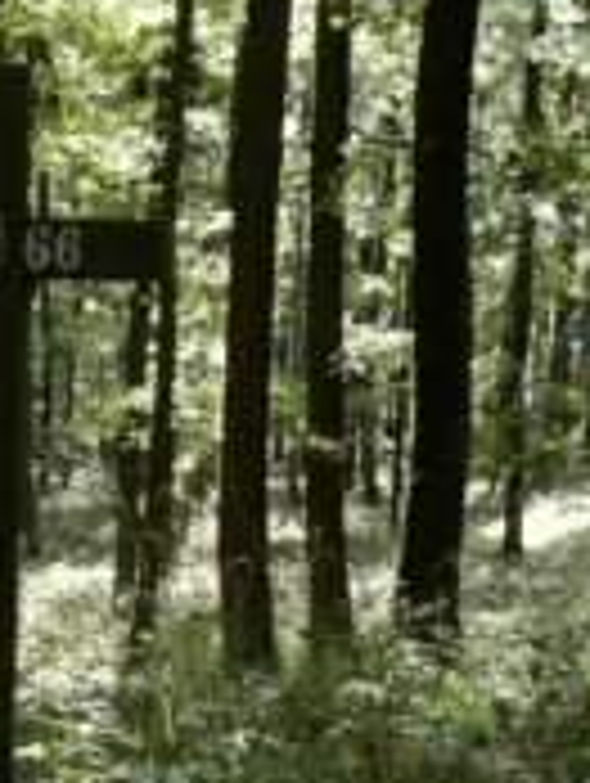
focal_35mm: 99
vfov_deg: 19.6
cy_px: 598
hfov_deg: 14.7
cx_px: 9
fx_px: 2244
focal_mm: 8.87
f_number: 3.5
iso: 200
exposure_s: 1/40
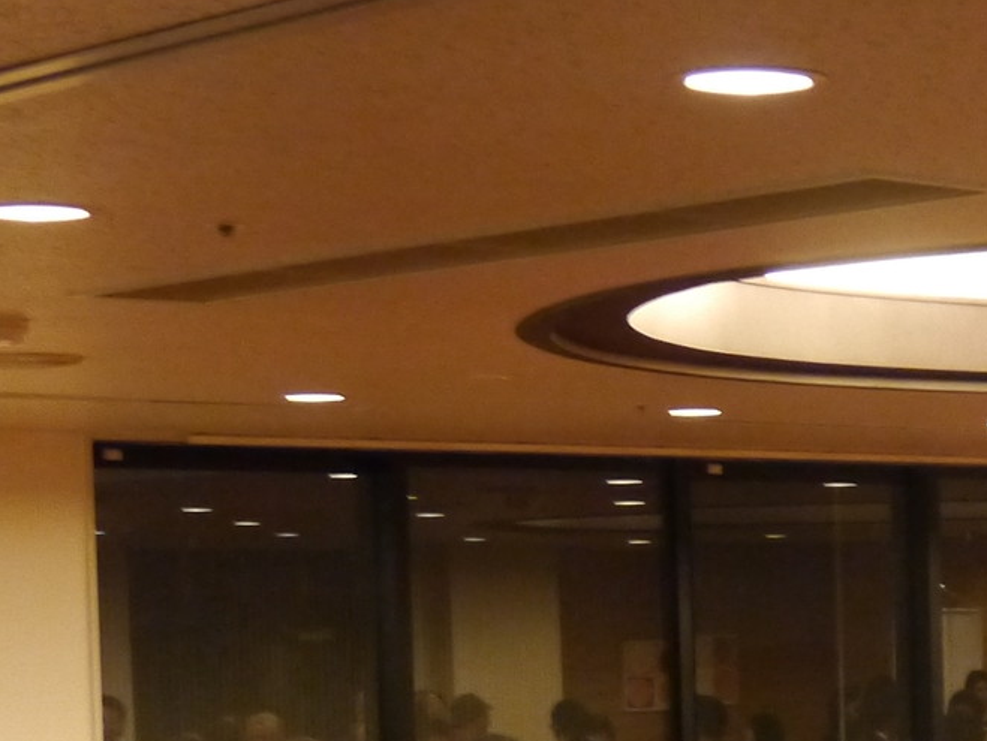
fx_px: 3338
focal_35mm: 117
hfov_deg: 15.9
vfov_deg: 12.5
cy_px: 815
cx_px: 1319
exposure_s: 1/30
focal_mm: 14
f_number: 3.5
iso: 1600
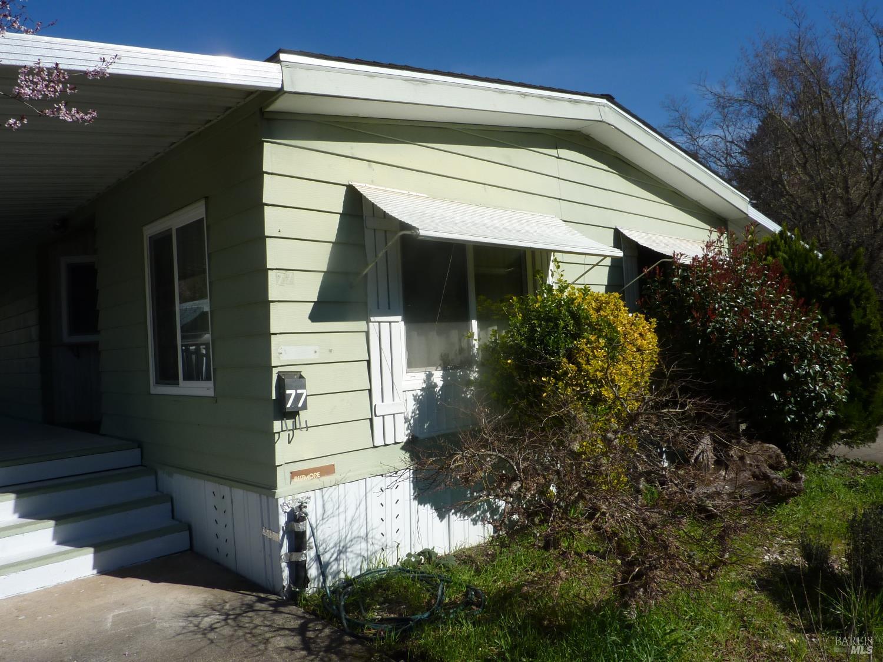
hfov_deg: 69.4
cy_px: 331
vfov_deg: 54.9
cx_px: 442
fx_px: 638
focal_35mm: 25
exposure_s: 1/500
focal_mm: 4.1
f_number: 5.6
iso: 80
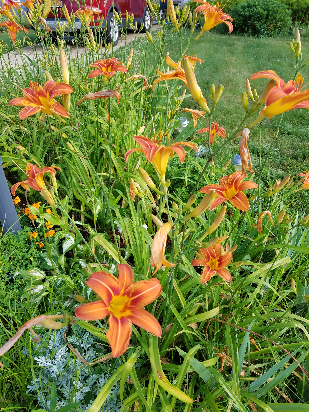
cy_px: 206
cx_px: 154
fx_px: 309
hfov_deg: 53.1
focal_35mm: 26
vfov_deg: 67.3
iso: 50
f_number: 1.7
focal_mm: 4.2
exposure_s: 1/536
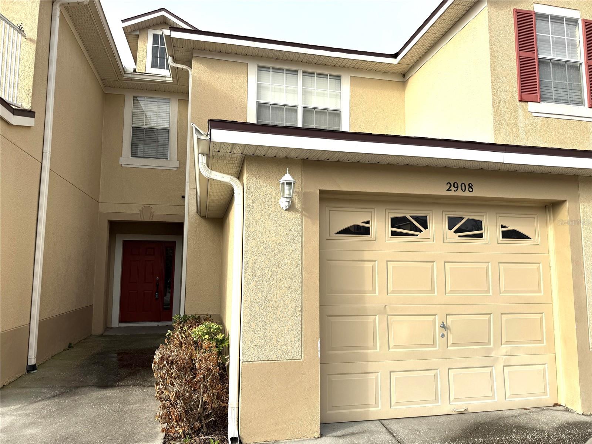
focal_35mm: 24
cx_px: 296
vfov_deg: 56.8
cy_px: 222
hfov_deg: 71.6
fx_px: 410
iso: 80
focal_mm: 6.76
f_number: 1.78
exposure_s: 1/4049
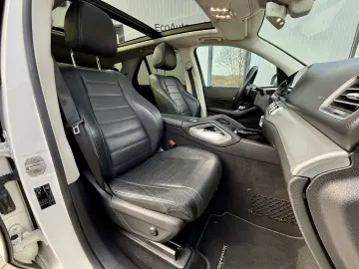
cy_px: 134
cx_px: 180
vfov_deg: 85.7
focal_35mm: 14
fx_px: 145
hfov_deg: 102.1
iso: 64
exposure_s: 1/145
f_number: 2.2
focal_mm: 2.22
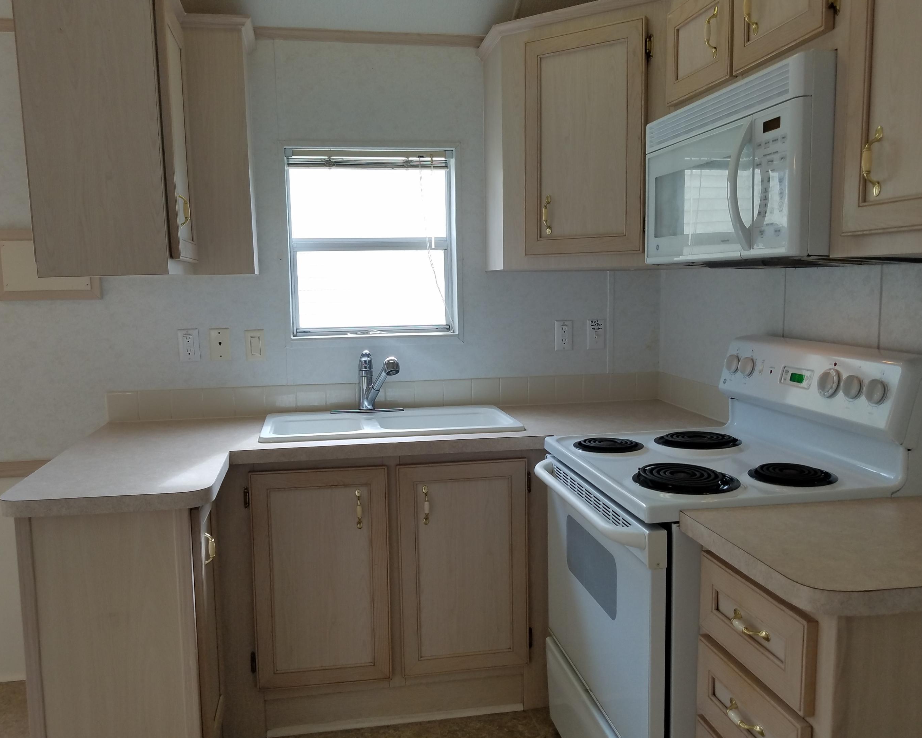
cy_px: 368
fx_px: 764
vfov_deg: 51.5
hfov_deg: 62.2
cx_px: 469
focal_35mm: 28
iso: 50
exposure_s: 1/282
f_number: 1.7
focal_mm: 4.2
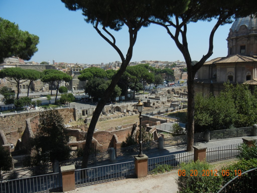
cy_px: 96
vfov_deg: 46.8
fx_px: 223
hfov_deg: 60.0
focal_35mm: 30
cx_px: 128
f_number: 7
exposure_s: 1/397
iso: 160
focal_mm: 5.4
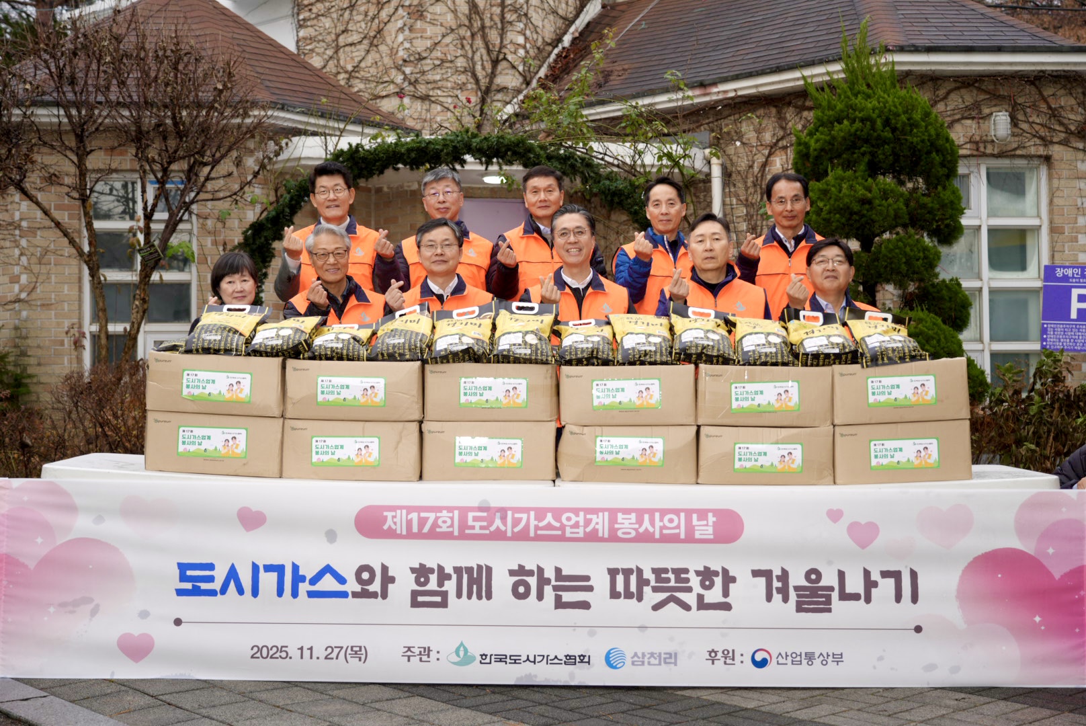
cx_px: 543
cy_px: 363
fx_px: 1389
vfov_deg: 29.3
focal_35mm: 46
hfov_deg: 42.7
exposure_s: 1/320
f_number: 4
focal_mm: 46
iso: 200
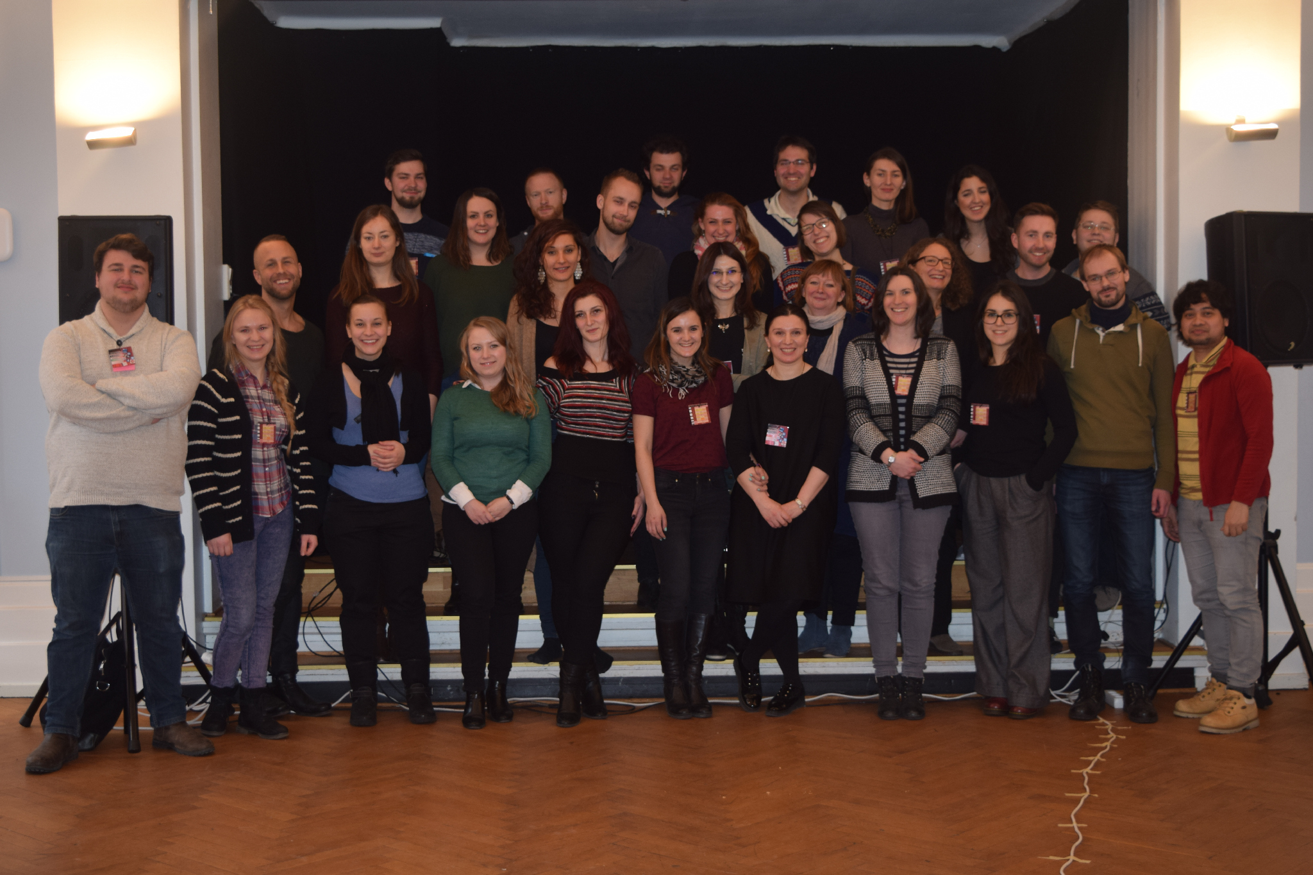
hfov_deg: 38.9
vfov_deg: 26.5
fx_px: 1860
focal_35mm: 51
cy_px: 438
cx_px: 656
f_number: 4.5
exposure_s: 1/15
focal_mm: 34
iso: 200
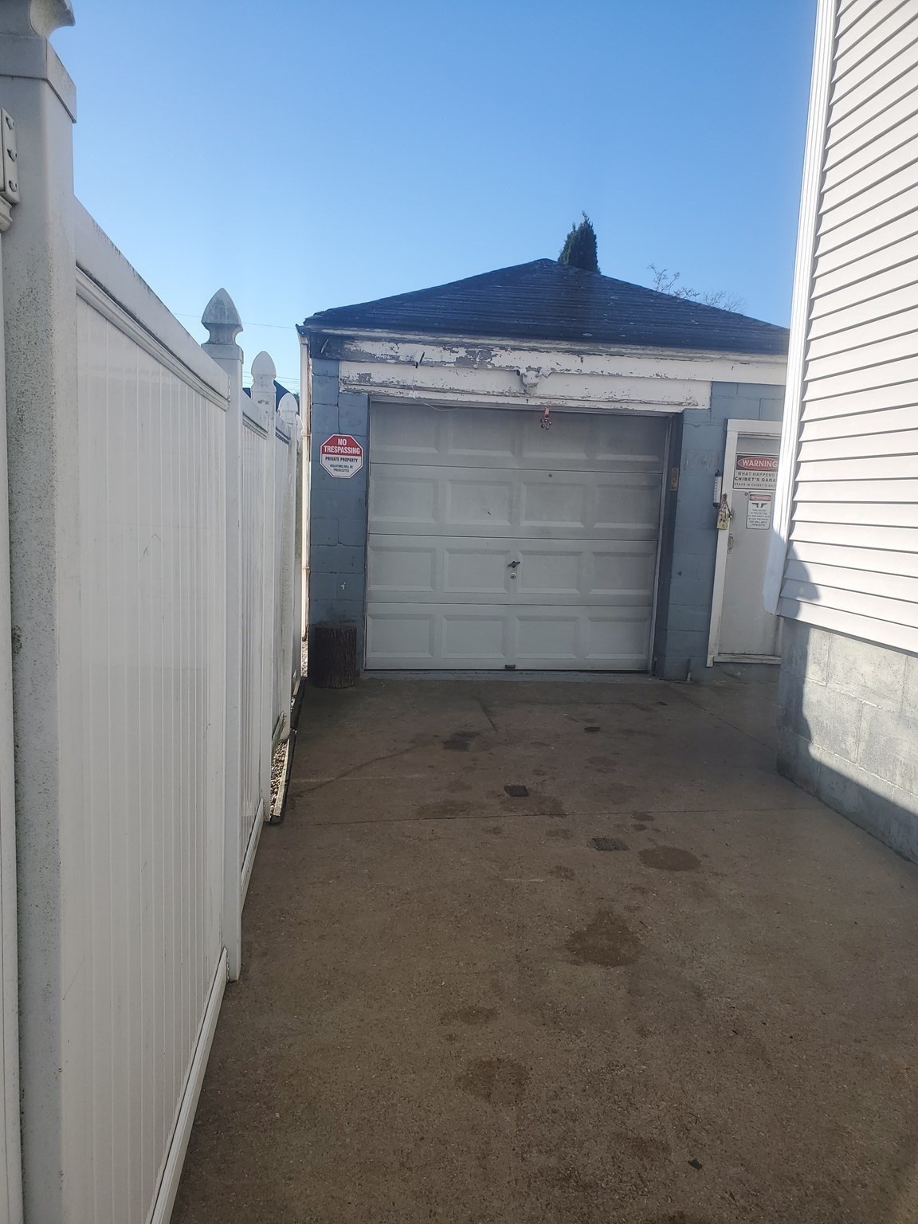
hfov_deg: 53.1
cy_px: 612
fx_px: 919
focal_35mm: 26
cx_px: 459
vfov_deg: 67.3
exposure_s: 1/1093
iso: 50
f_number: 2.4
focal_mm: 4.3
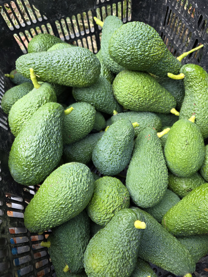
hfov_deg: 58.9
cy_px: 138
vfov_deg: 73.9
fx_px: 184
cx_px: 104
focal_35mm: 23
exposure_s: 1/100
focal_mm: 6.3
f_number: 1.7
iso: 125
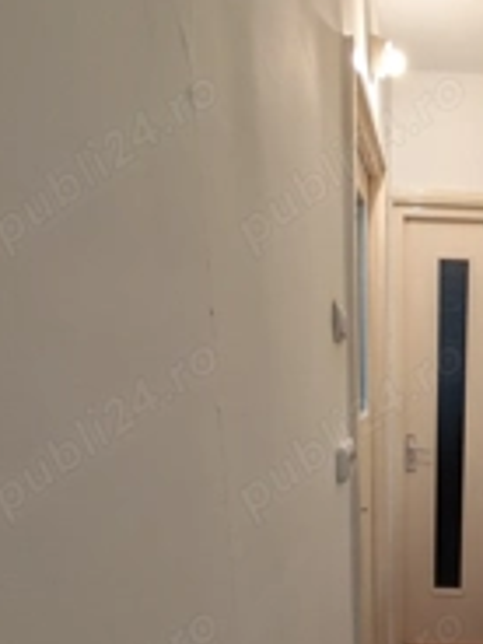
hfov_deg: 45.6
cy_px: 483
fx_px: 484
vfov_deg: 63.4
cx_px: 472
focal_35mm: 26
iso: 58
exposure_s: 1/25
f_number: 1.7
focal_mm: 2.02
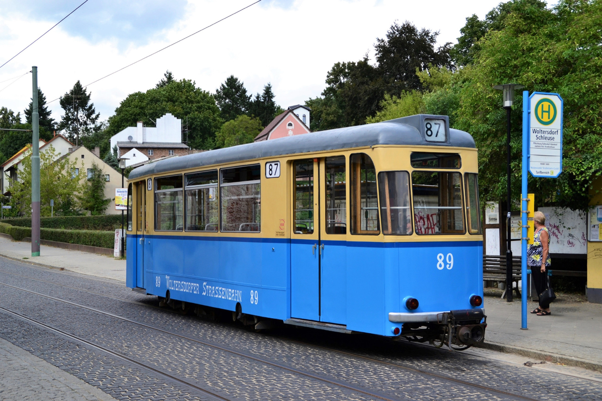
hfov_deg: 37.8
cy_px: 200
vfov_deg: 25.8
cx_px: 301
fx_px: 878
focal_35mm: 52
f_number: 6.3
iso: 200
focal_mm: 35
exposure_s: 1/500
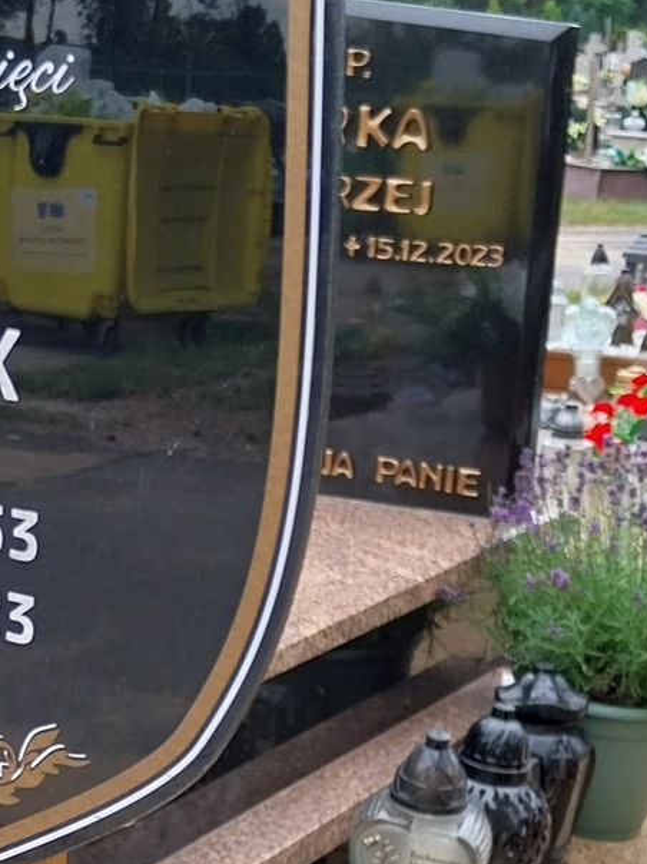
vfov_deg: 22.0
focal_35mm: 88
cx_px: 30
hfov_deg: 16.5
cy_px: 679
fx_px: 2194
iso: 25
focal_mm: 4
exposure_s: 1/254
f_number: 1.8
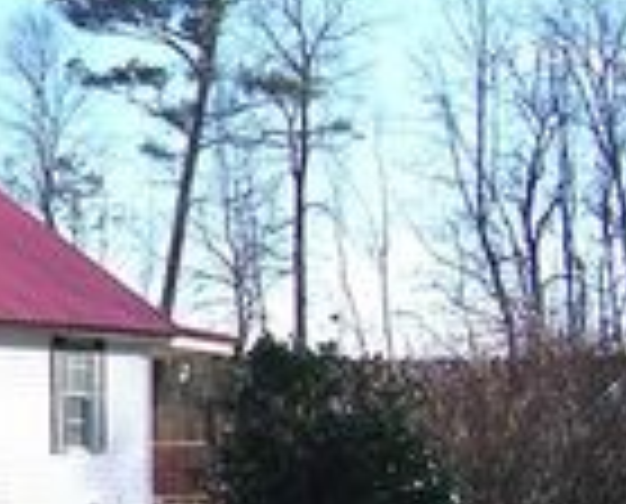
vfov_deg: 11.7
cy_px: 272
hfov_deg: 13.2
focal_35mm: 133
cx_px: -446
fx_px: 2471
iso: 64
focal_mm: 6.3
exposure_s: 1/320
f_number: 4
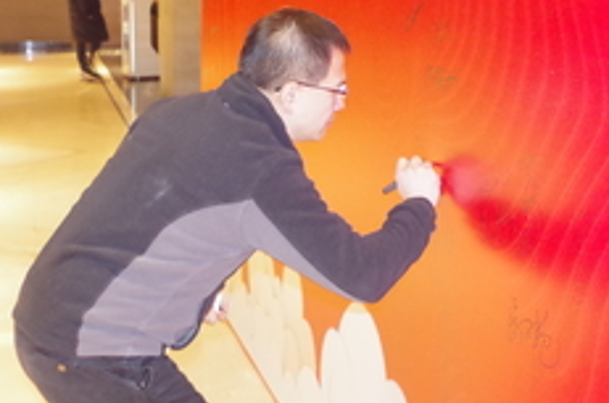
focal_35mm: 70
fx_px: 1182
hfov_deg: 28.9
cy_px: 191
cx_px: 279
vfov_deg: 19.4
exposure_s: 1/15
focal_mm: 18
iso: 1600
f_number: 3.5
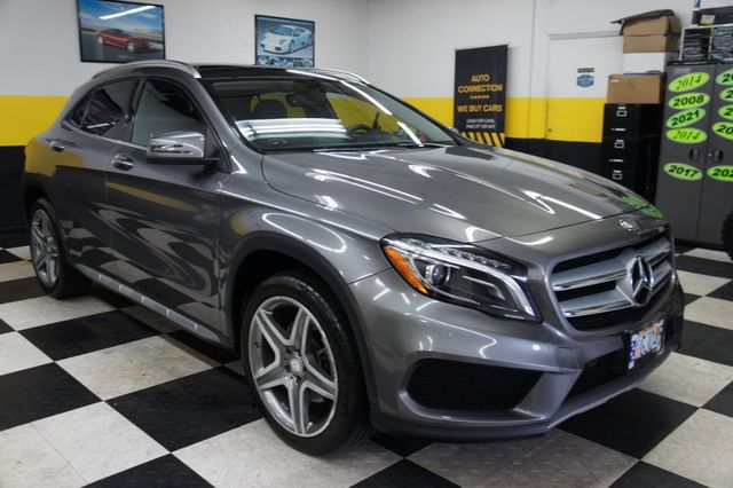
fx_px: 610
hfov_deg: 62.0
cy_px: 244
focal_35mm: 30
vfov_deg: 43.6
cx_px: 366
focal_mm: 20
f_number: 4
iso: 250
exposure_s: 1/30
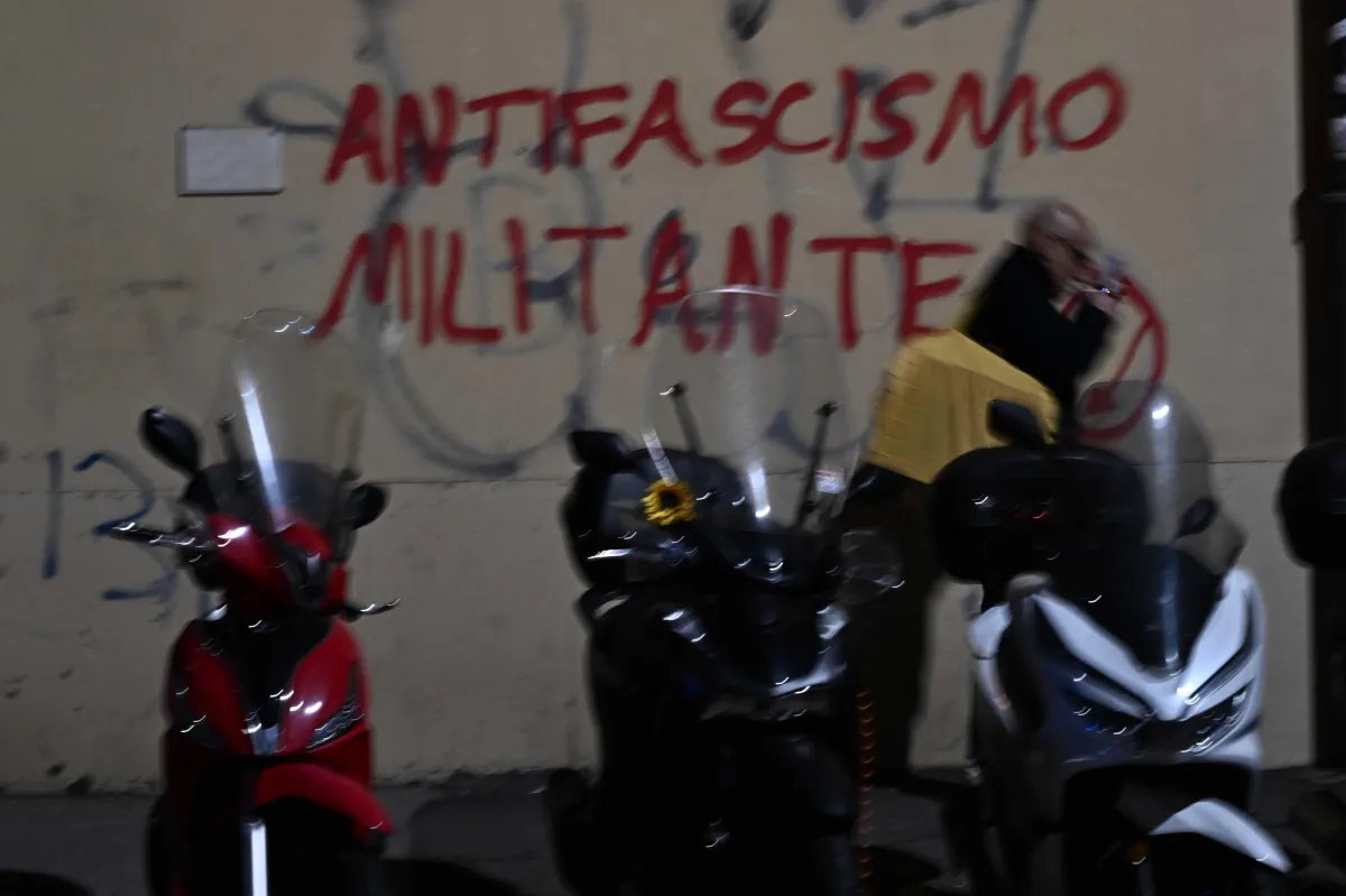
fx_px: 4372
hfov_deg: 17.5
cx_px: 673
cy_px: 448
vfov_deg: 11.7
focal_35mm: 117
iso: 1250
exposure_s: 1/13
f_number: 4
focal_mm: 78
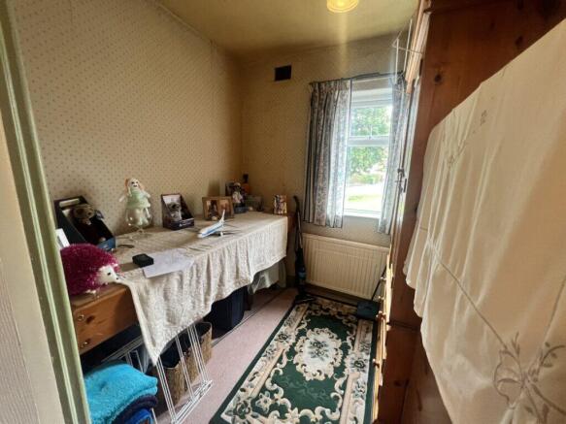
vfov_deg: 89.9
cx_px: 283
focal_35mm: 13
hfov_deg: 106.2
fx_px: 213
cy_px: 212
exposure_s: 1/50
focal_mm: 1.57
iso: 160
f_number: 1.8
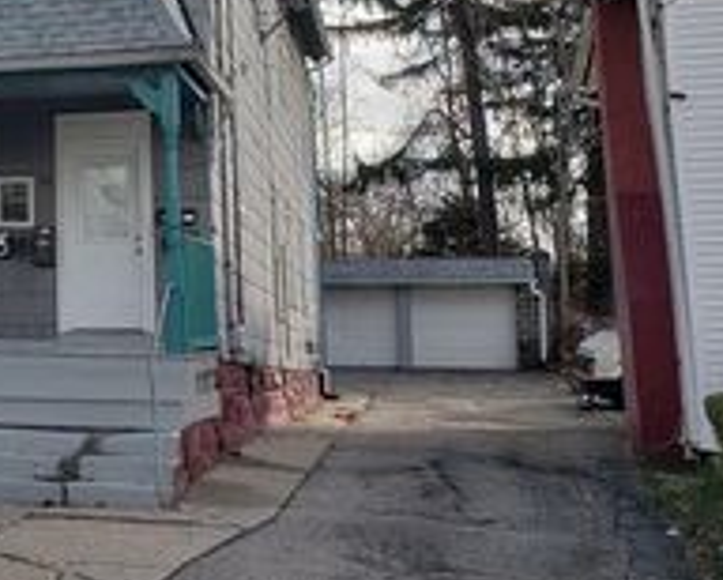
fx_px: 1414
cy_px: 107
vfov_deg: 22.8
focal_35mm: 66
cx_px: -109
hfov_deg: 26.1
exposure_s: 1/1085
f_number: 2.4
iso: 50
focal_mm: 4.3
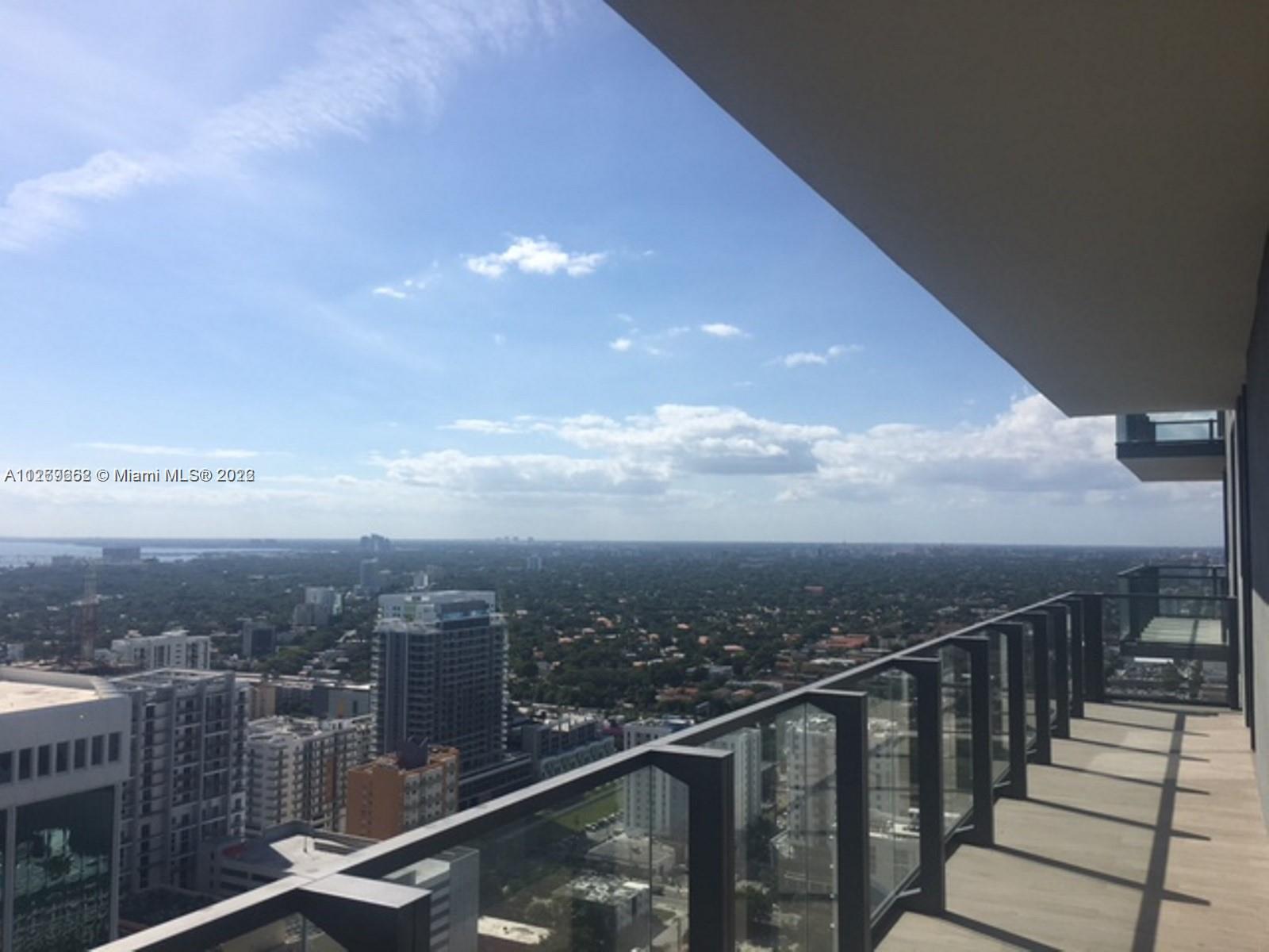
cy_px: 476
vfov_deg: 48.2
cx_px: 634
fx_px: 1063
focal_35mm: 29
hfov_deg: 61.7
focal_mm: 4.15
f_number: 2.2
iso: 25
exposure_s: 1/3344
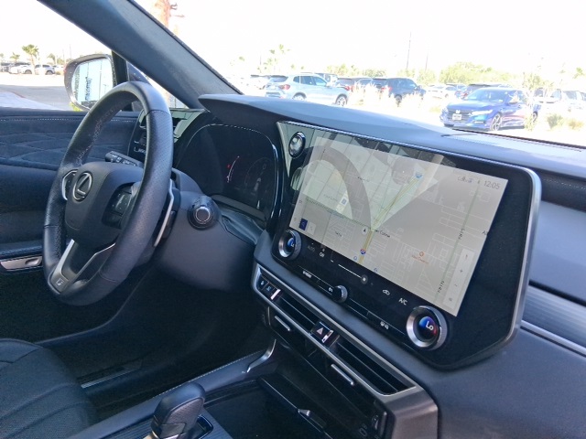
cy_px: 220
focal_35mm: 26
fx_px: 440
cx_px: 293
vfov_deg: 53.1
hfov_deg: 67.3
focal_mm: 3.98
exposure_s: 1/120
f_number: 1.8
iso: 53
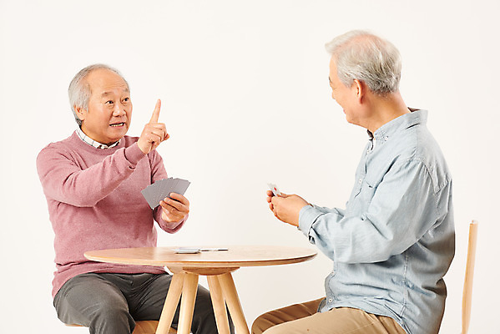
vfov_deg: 13.4
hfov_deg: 20.0
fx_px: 1417
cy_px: 167
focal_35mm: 102
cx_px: 250
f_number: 8
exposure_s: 1/125
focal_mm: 102
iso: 100
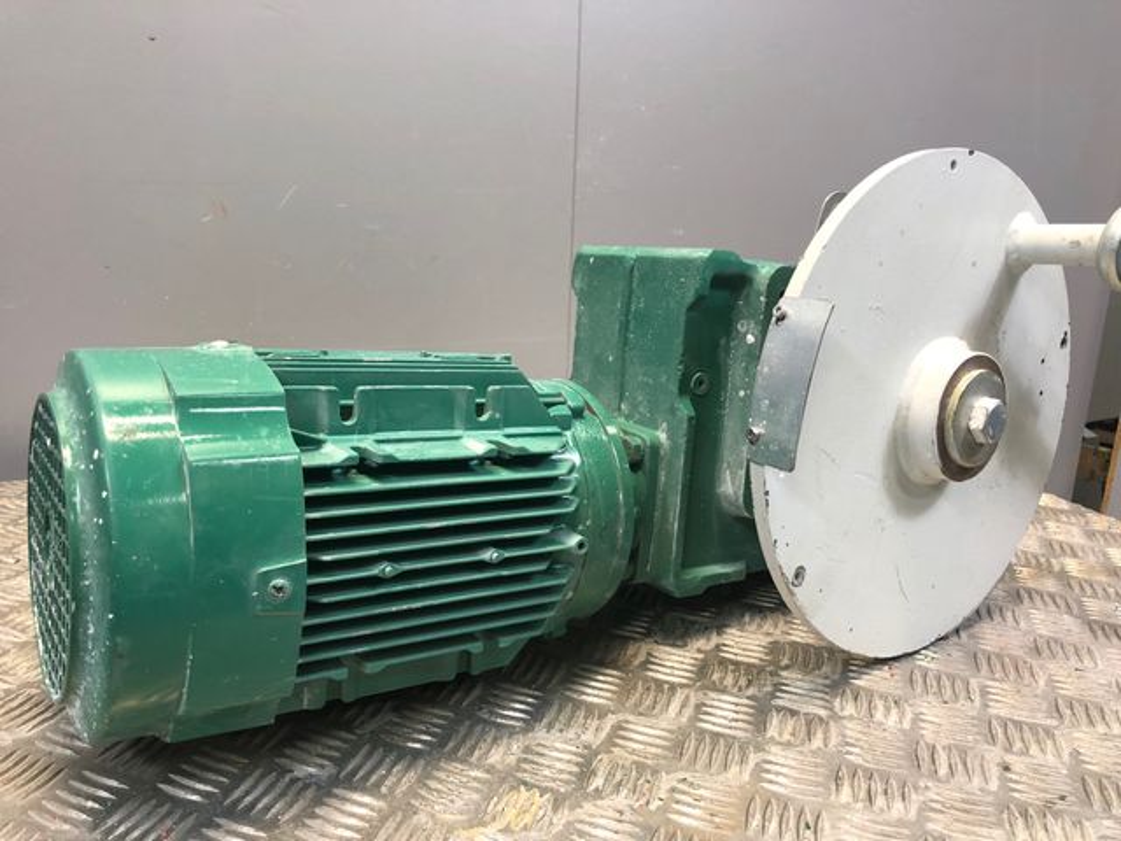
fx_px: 907
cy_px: 420
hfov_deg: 63.4
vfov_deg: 49.7
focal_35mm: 28
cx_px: 560
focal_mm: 4
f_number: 1.8
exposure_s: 1/20
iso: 32
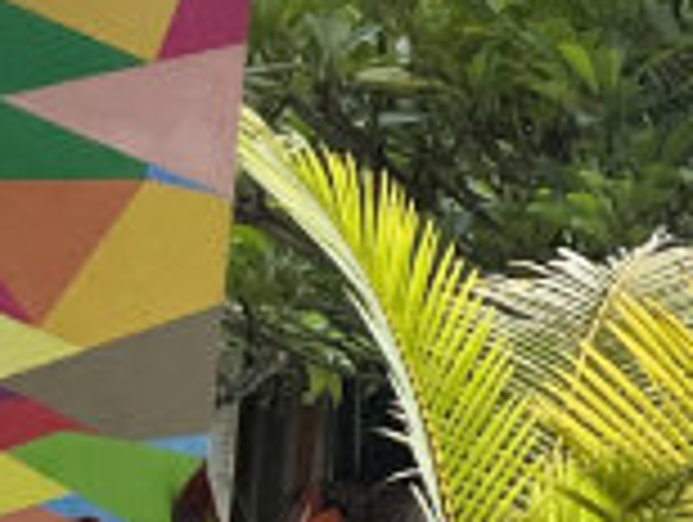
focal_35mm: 202
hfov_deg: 7.7
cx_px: 2475
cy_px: 58
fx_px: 4050
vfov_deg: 7.4
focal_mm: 5.1
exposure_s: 1/1672
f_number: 1.6
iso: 50
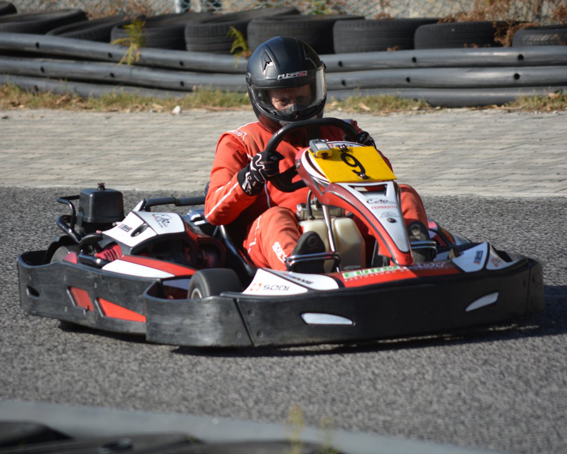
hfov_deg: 6.9
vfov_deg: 5.5
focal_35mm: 280
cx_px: 289
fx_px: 4692
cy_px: 227
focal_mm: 165
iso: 400
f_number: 5.6
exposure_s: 1/1600
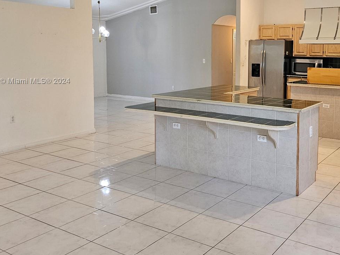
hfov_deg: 47.8
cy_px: 81
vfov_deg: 37.2
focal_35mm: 38
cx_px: 238
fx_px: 373
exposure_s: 1/120
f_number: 1.8
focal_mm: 5.4
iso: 250
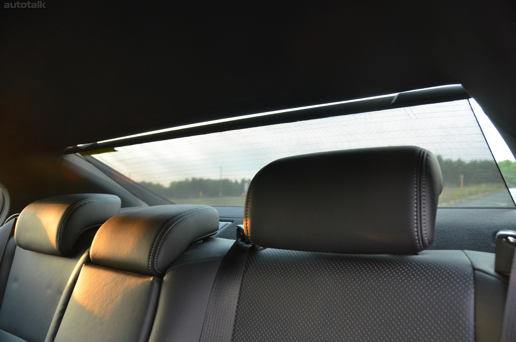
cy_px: 171
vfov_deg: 47.7
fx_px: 386
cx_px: 258
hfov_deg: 67.5
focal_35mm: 27
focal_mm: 18
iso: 1600
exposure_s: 1/200
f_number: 3.5
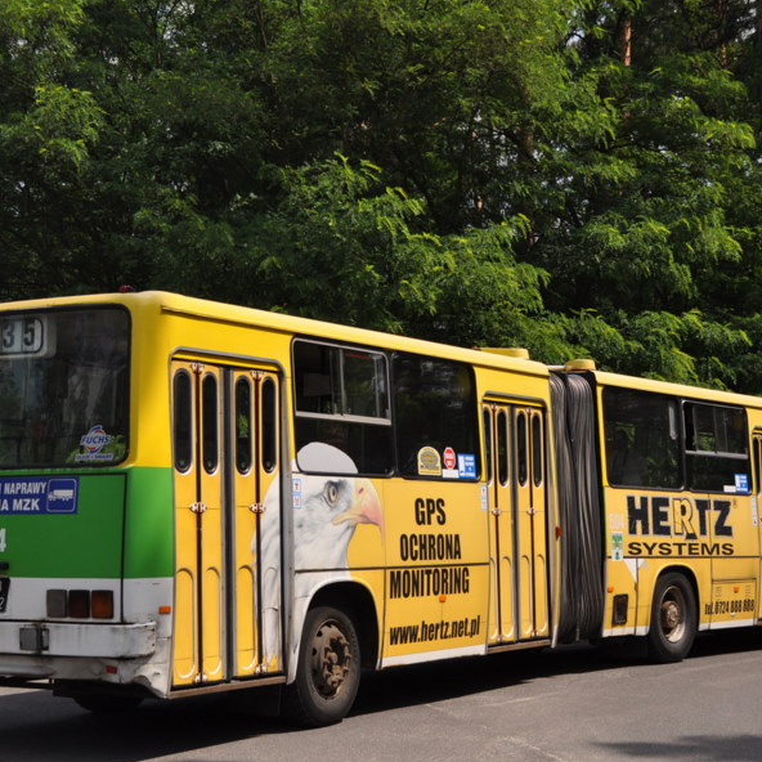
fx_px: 1544
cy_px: 380
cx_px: 394
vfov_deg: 27.7
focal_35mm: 62
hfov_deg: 27.7
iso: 400
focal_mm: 32
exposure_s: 1/1600
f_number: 7.1
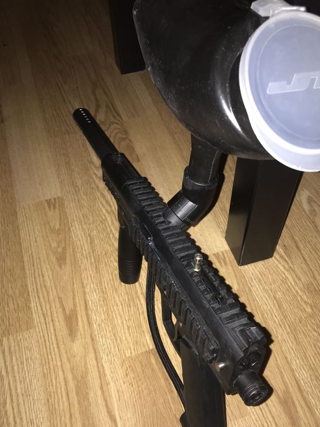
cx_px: 171
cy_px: 230
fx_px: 407
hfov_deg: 42.9
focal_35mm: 33
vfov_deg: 55.3
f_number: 1.8
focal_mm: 3.99
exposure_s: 1/20
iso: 20
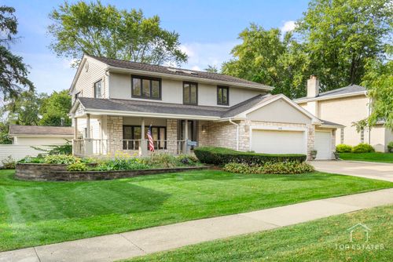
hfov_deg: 63.6
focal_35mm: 29
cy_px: 131
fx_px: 317
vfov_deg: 45.0
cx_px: 196
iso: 200
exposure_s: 1/15
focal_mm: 29
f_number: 9
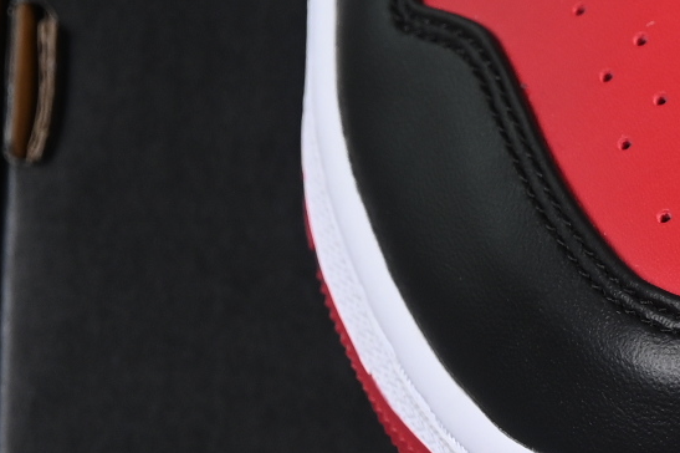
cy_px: -81
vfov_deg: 3.6
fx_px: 7211
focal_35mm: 382
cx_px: 1220
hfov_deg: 5.3
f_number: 6.3
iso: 160
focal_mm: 50
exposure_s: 1/60
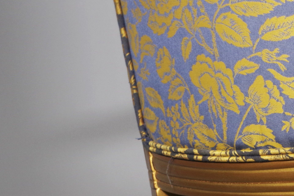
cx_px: 421
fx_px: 939
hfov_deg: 16.4
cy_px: 174
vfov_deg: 11.8
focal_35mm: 115
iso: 400
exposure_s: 1/60
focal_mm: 26.25
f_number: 4
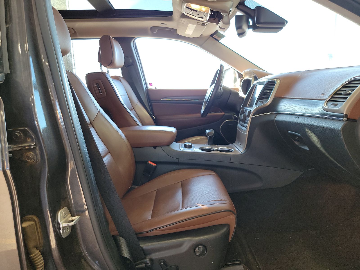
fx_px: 250
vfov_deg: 56.8
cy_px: 135
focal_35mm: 24
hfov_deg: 71.6
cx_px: 180
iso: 168
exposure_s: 1/59
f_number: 1.8
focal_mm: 6.7
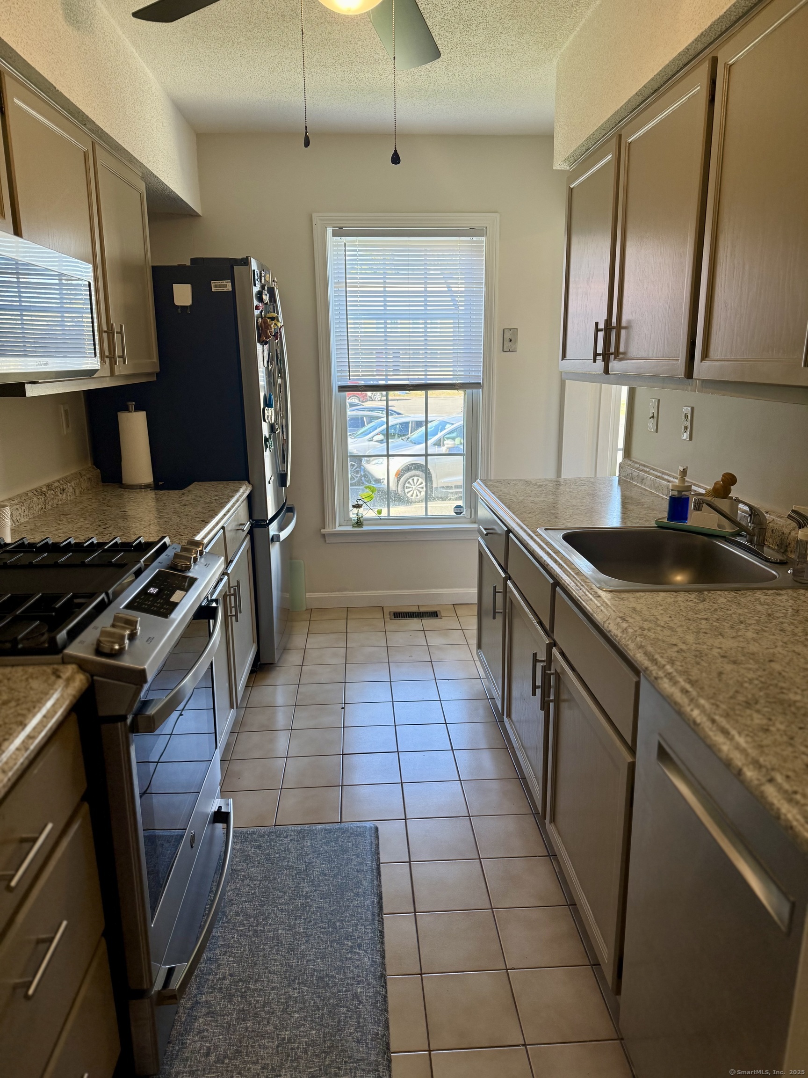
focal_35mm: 24
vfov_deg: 71.6
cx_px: 404
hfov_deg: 56.8
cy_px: 539
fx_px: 747
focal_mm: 6.76
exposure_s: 1/140
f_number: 1.78
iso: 200
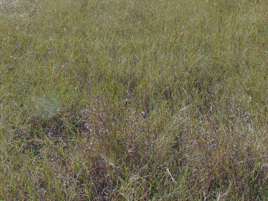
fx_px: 410
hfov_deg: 35.8
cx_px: 180
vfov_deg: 26.3
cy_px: 7
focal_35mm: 53
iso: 80
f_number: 7.7
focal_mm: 4.5
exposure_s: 1/200
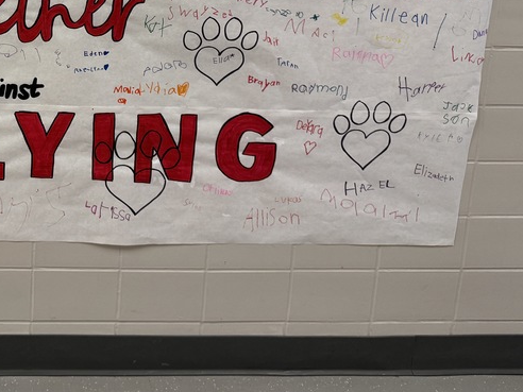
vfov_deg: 27.2
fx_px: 755
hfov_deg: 34.4
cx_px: -14
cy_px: -15
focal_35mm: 50
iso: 160
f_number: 1.78
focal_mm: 6.76
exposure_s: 1/120
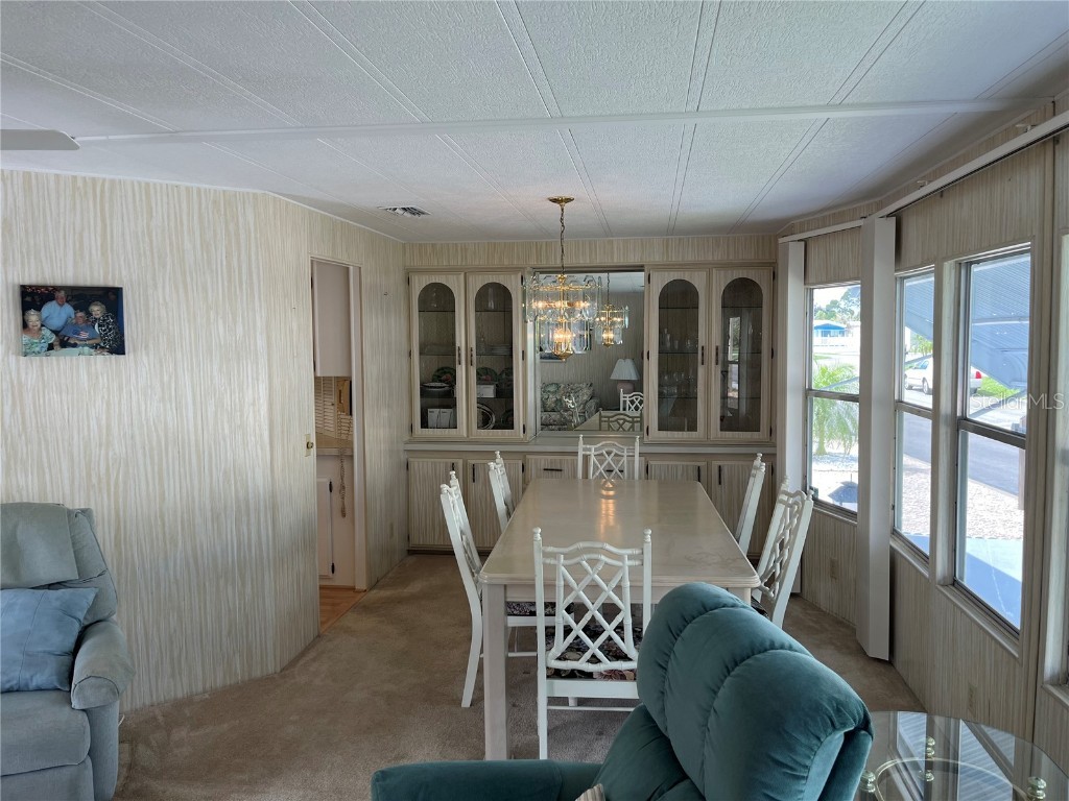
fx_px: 803
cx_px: 534
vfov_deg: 53.1
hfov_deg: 67.3
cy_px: 400
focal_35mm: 26
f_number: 1.6
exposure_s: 1/216
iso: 40
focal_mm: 5.1
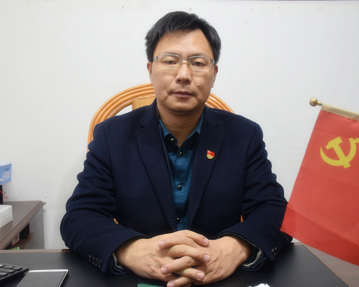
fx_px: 421
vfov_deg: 37.7
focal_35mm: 40
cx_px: 188
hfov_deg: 46.2
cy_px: 142
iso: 640
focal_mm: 23
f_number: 5
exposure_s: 1/10
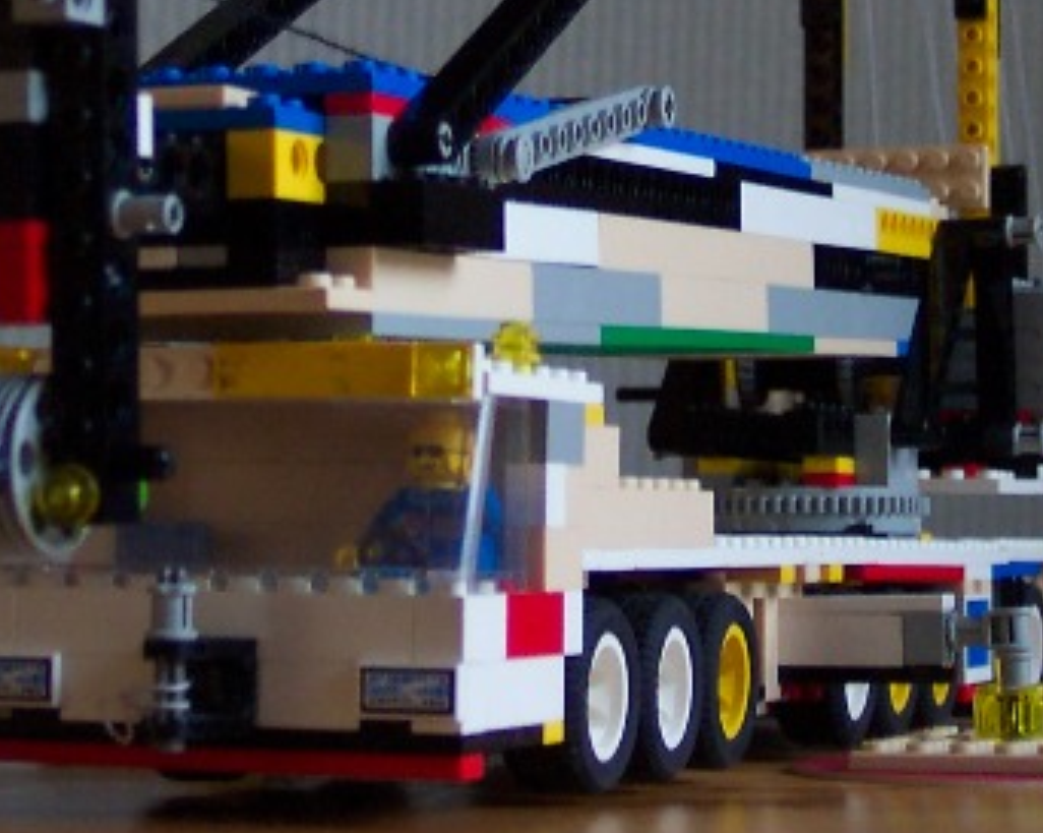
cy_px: 142
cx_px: 647
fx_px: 3454
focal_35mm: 112
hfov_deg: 17.1
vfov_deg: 13.7
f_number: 3.4
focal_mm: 10.7
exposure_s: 1/8
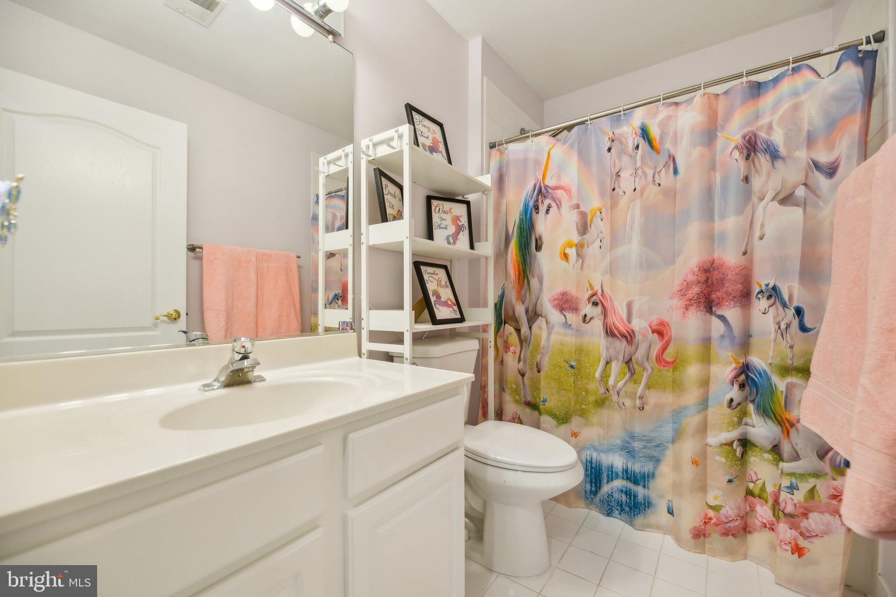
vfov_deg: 81.2
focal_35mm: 14
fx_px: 348
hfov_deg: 104.2
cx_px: 448
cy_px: 298
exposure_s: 1/40
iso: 400
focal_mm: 14
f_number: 5
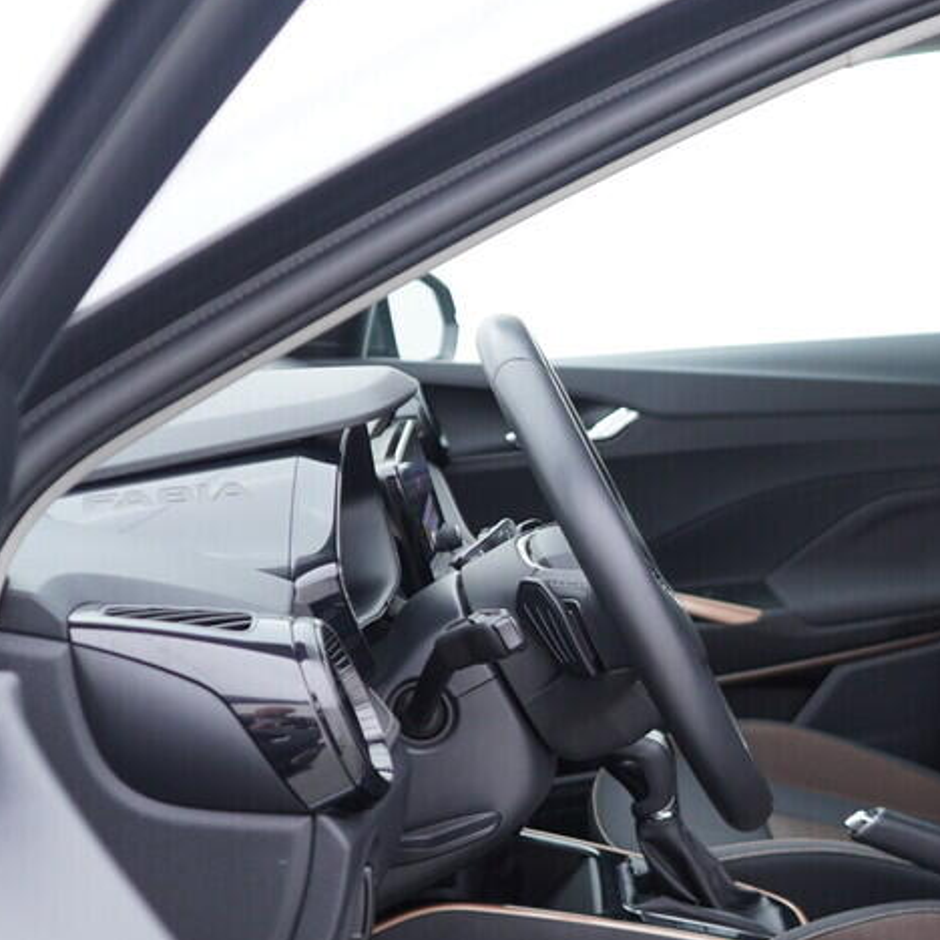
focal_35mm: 67
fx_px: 2058
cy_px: 660
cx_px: 950
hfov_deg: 24.5
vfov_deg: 25.5
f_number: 2.8
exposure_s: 1/40
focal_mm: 24
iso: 200
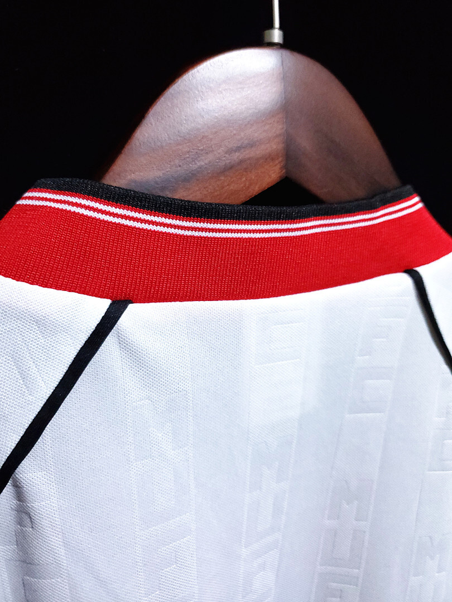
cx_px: 226
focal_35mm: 26
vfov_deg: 67.3
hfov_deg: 53.1
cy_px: 301
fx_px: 453
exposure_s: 1/30
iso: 500
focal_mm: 4.3
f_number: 1.5
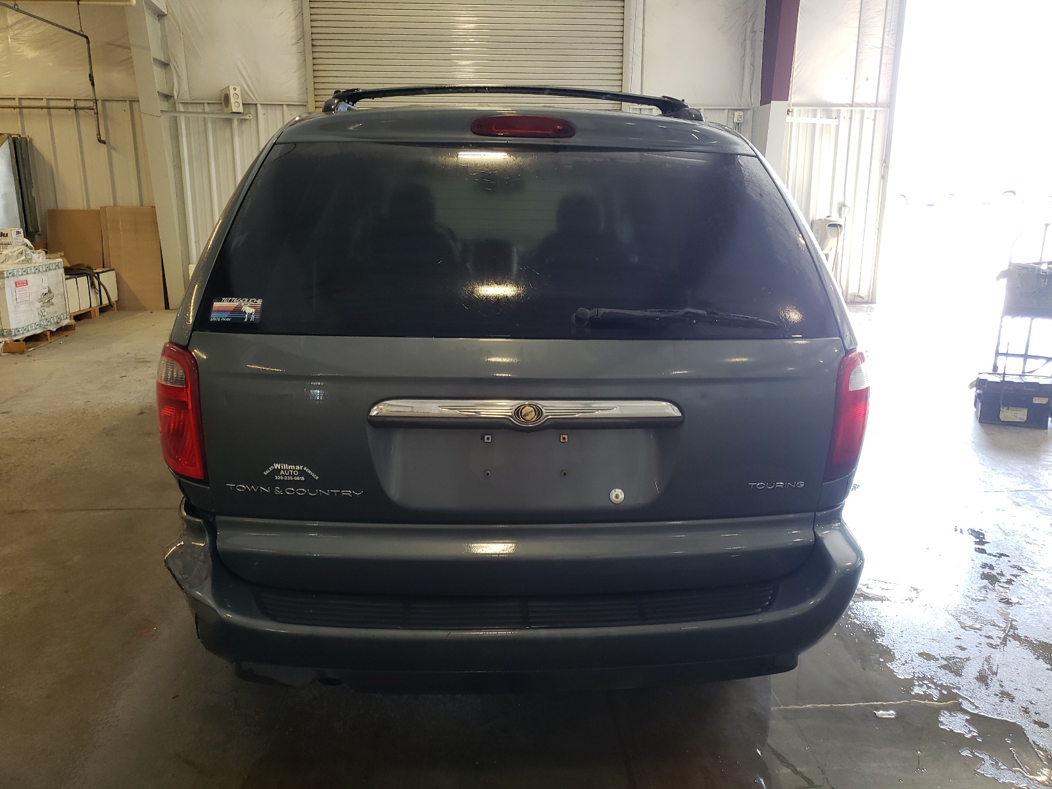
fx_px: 790
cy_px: 394
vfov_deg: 53.1
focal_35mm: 26
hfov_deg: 67.3
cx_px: 526
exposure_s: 1/50
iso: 71
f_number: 1.5
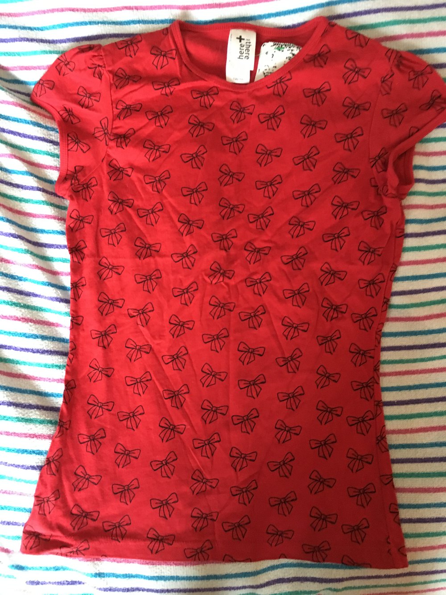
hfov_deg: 48.2
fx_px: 498
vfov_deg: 61.7
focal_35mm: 29
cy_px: 298
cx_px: 223
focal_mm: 4.15
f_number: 2.2
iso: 250
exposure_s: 1/17
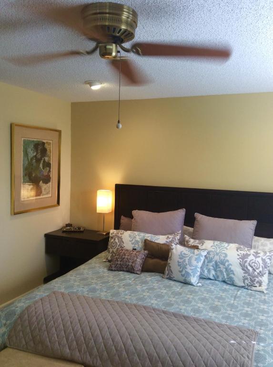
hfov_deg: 44.0
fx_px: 338
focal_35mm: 32
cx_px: 136
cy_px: 184
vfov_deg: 56.9
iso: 32
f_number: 2.4
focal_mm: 3.3
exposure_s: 1/24
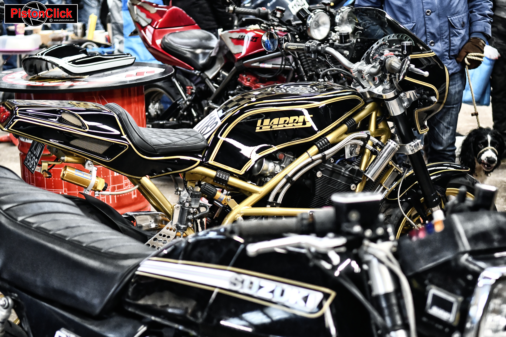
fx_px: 1054
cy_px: 168
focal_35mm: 75
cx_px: 253
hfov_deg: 27.0
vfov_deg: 18.2
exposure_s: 1/250
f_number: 2.8
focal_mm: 50
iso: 2200
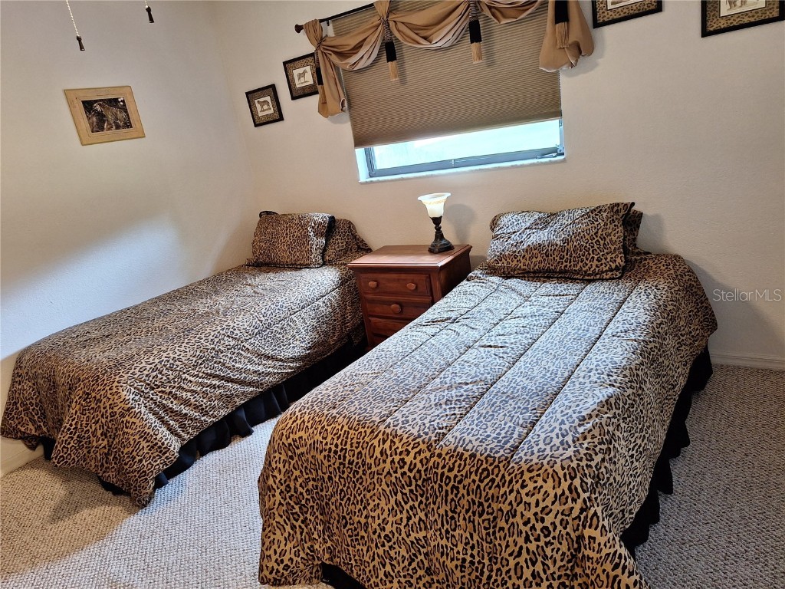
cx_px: 392
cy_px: 294
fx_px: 522
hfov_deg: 73.9
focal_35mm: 23
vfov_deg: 58.9
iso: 200
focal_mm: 5.54
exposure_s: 1/33
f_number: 1.8
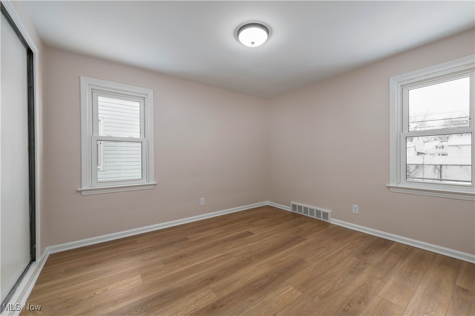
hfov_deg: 104.3
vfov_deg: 81.1
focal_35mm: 14
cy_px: 158
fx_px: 185
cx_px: 238
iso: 200
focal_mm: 14
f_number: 9
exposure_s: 1/60
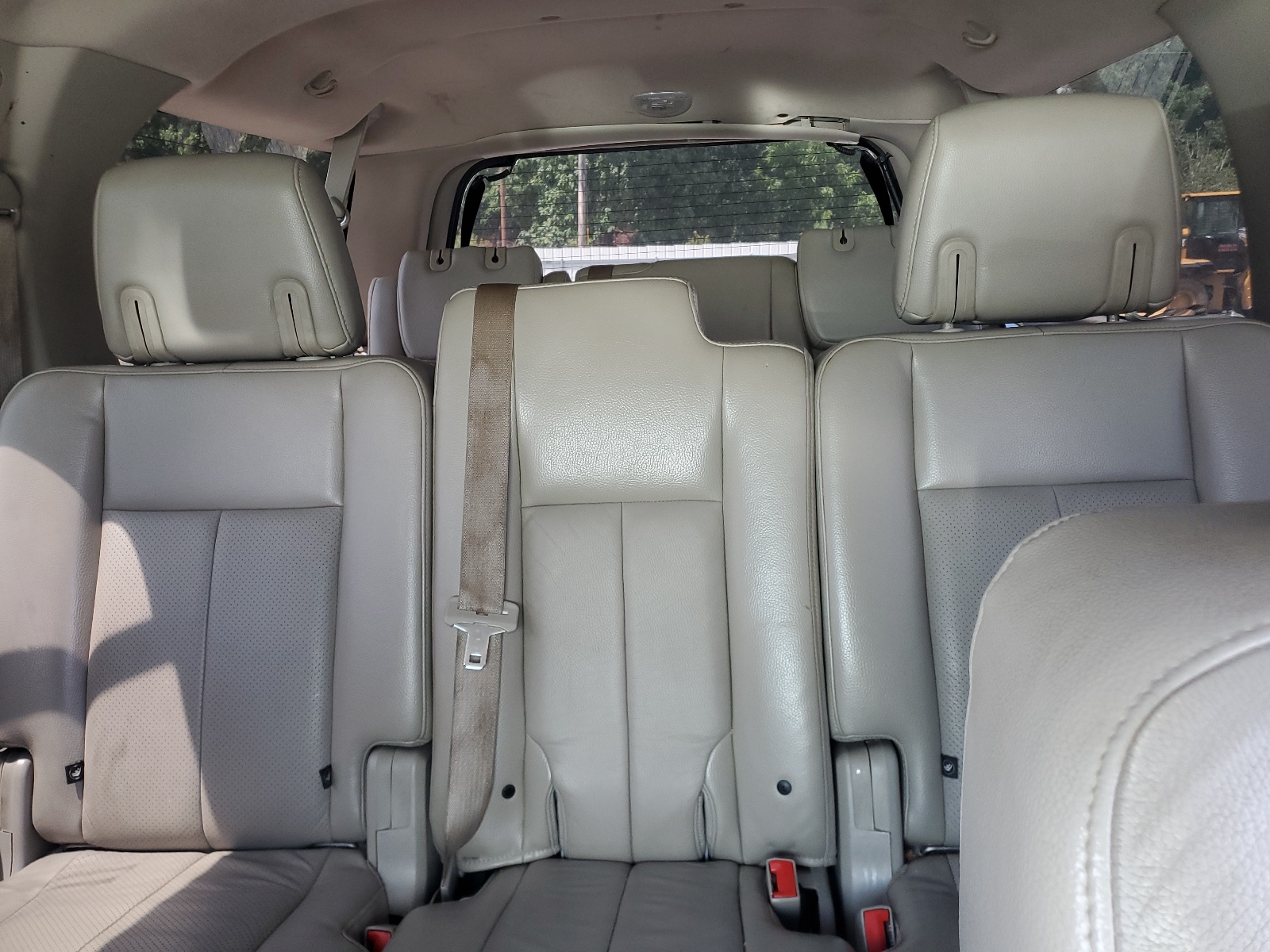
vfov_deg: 53.1
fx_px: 954
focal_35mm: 26
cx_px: 635
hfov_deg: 67.3
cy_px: 476
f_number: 1.5
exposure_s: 1/120
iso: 74
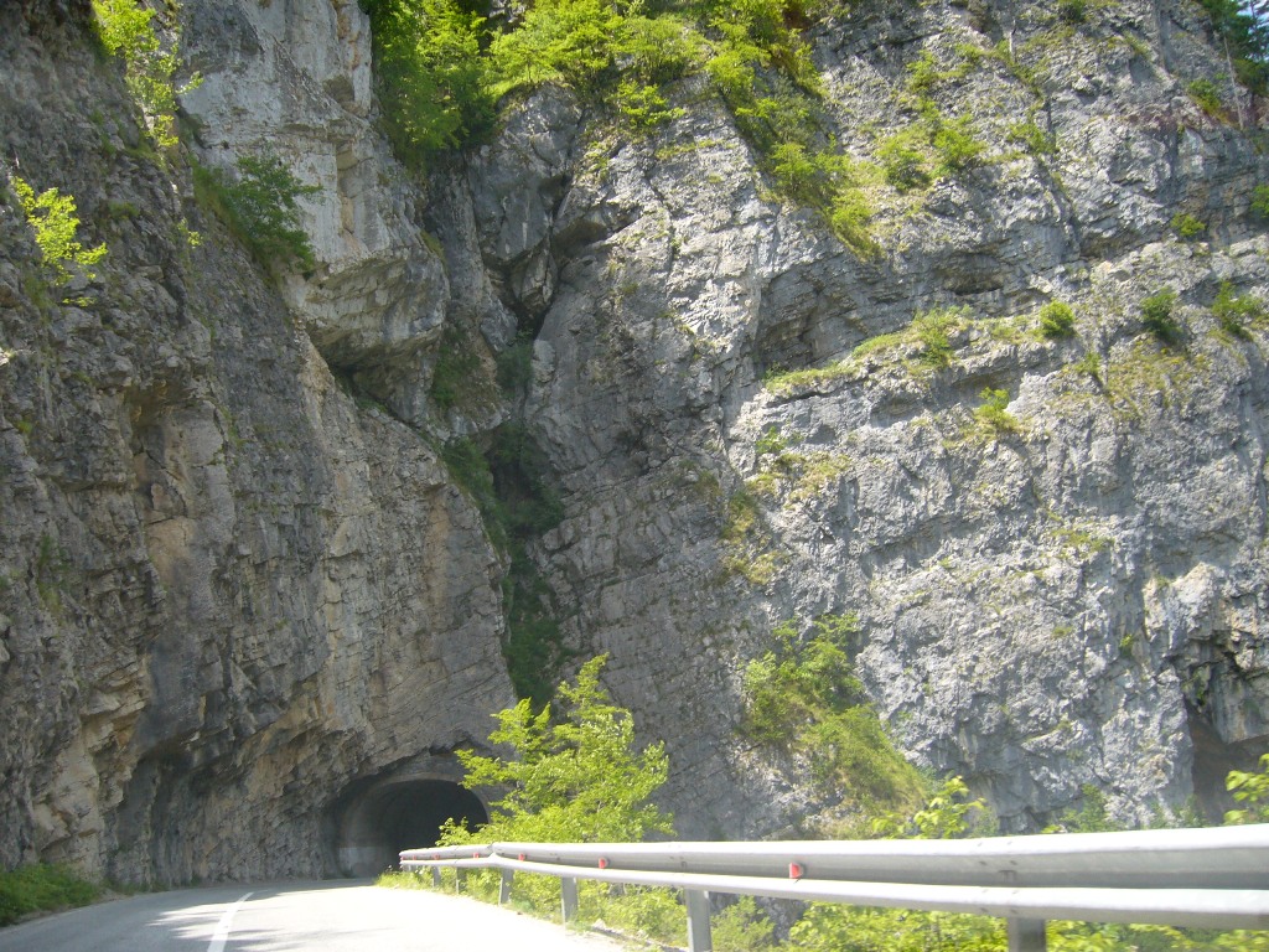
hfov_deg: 52.6
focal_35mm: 35
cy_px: 476
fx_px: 1283
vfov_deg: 40.7
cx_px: 634
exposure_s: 1/250
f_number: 2.8
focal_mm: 5.8
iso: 80
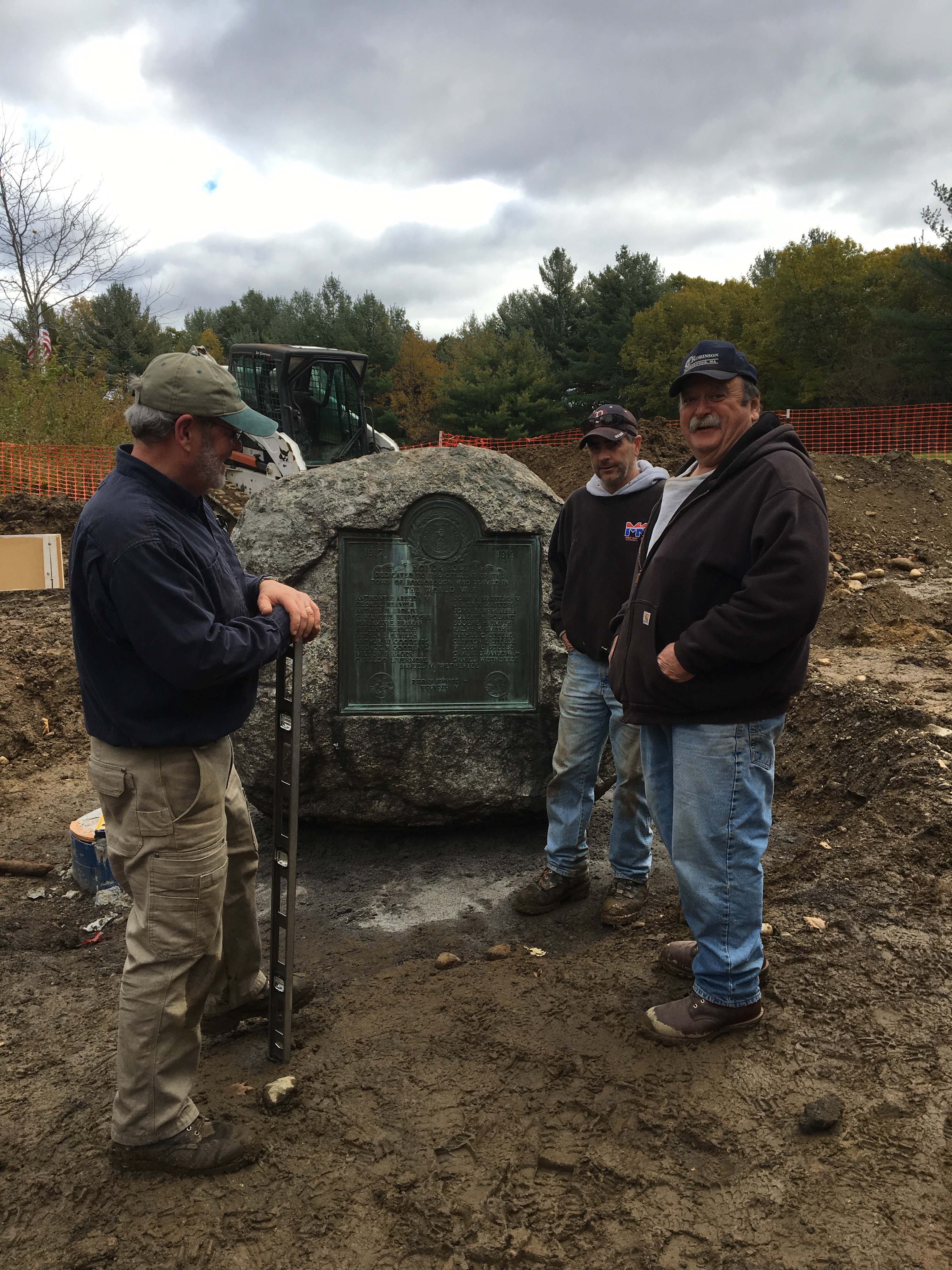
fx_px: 1063
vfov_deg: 61.7
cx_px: 476
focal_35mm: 29
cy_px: 635
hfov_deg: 48.2
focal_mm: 4.15
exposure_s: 1/674
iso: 25
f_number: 2.2
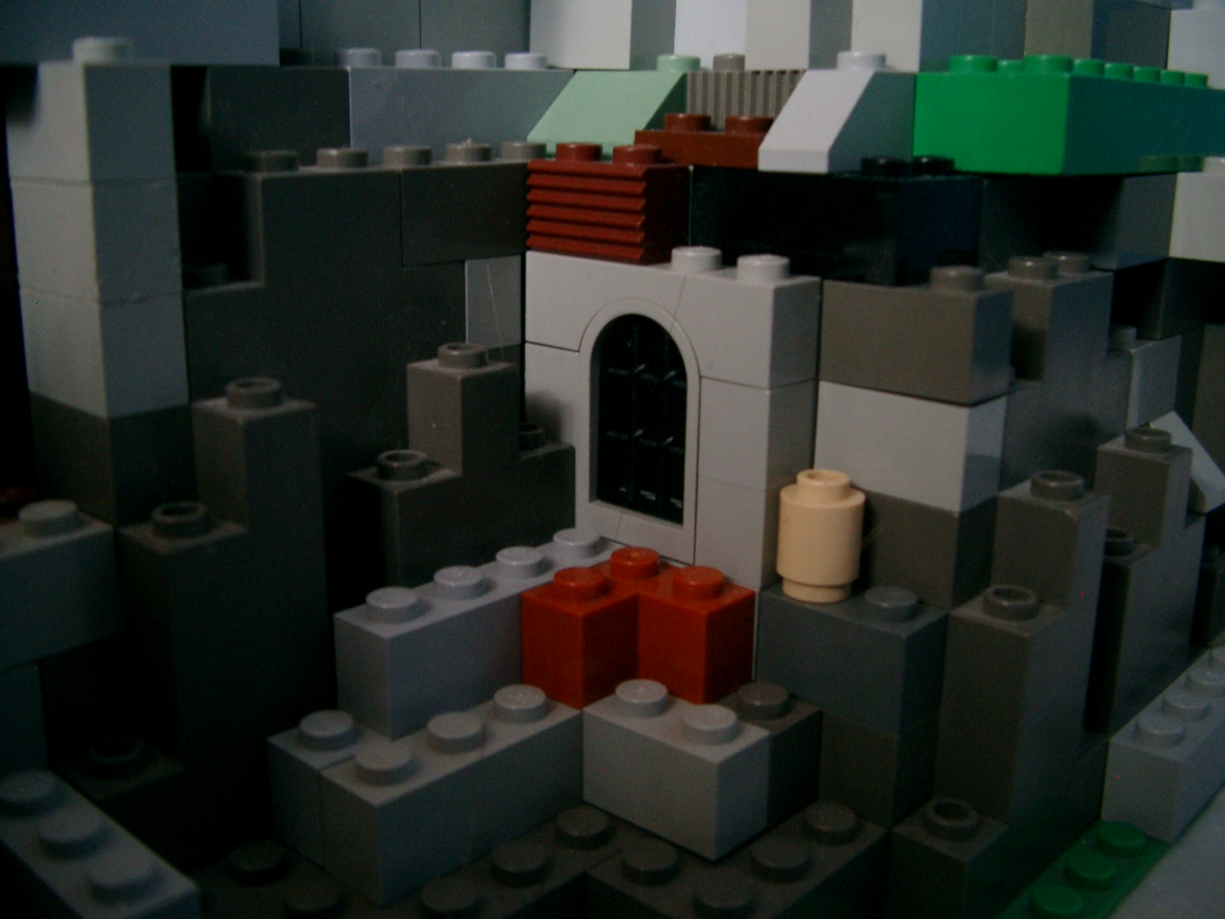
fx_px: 1309
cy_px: 460
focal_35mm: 37
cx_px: 612
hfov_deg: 50.1
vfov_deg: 38.7
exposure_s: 1/8
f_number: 2.6
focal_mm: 7.6
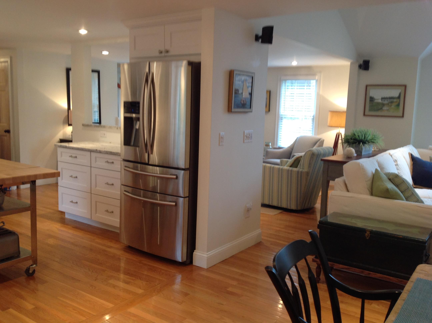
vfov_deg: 40.6
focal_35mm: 35
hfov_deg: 52.7
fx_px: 436
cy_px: 162
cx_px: 216
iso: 80
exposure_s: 1/15
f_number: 2.4
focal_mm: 4.28
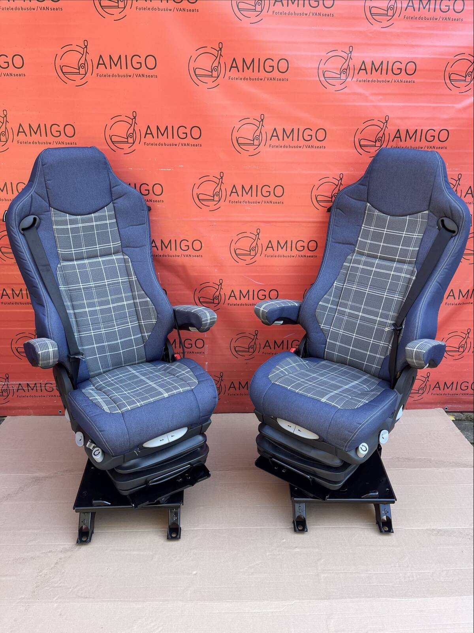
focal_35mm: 26
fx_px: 475
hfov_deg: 53.1
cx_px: 237
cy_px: 316
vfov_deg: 67.3
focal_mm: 5.1
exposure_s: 1/121
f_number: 1.6
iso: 40
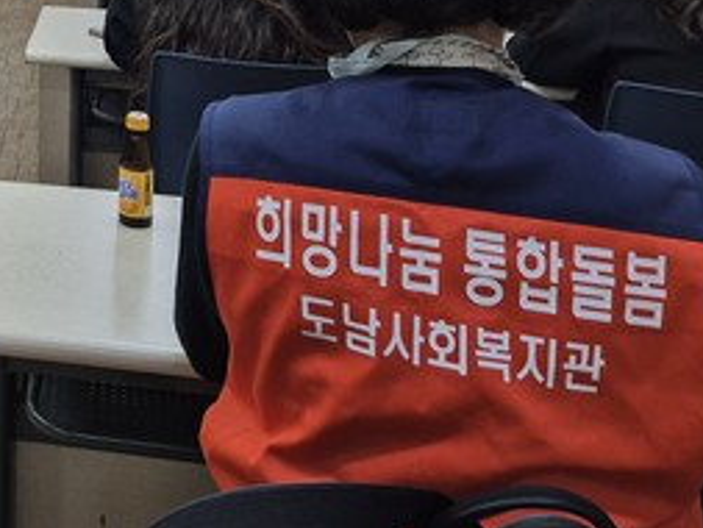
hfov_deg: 28.0
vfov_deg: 21.6
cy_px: -165
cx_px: -122
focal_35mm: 61
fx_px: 1239
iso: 200
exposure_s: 1/120
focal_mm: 5.4
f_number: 1.8
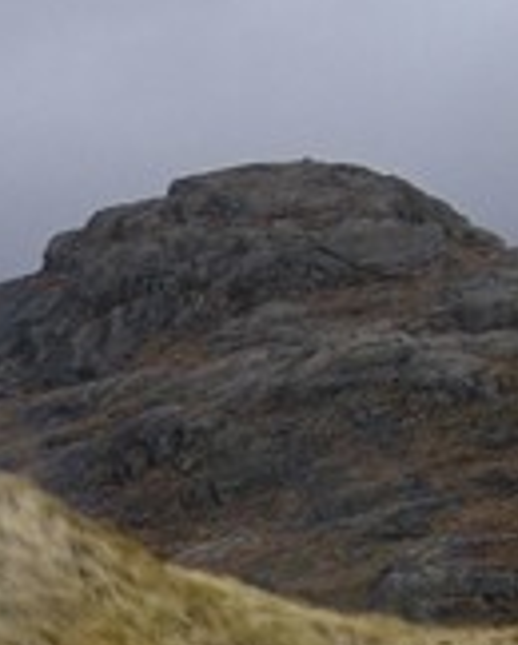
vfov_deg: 7.7
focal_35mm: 222
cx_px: -2343
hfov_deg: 5.1
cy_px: 1835
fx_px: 4246
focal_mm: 24
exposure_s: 1/400
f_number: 13
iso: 400
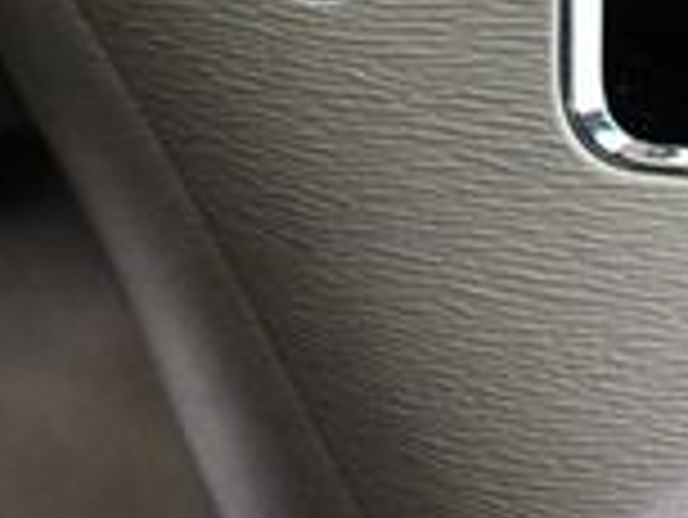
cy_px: -374
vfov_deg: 9.8
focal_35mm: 145
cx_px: 652
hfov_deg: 13.5
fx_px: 2884
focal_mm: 18
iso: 3200
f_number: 3.5
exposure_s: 1/60
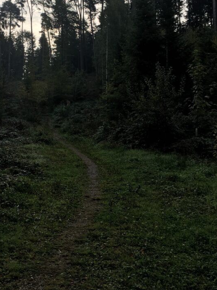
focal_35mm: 42
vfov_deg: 44.4
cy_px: 108
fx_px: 351
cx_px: 68
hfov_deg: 33.9
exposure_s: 1/1637
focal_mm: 4.15
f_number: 2.2
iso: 25
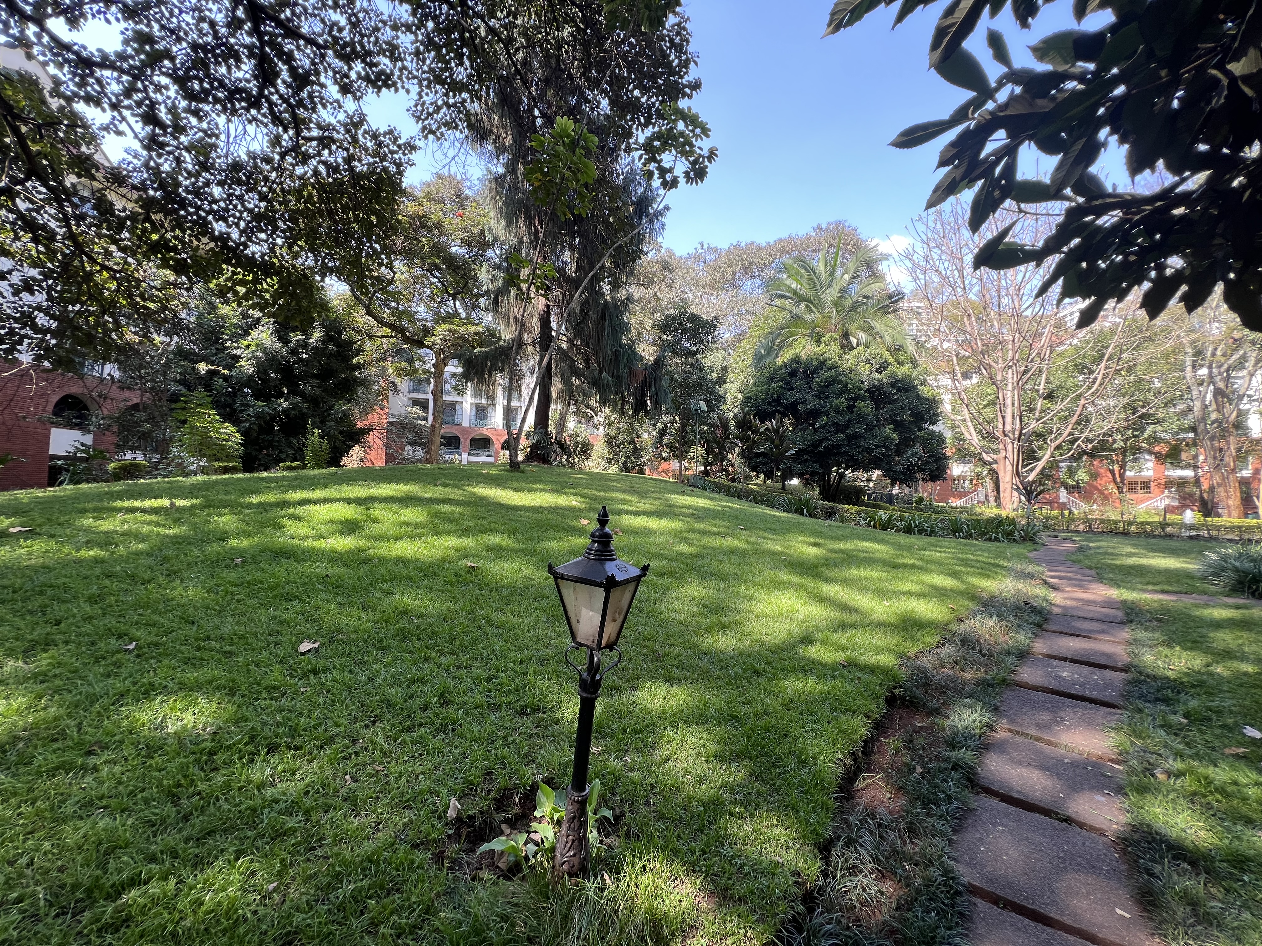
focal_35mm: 13
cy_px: 473
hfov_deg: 106.2
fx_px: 474
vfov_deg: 89.9
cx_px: 631
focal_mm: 1.57
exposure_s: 1/99
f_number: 1.8
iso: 32
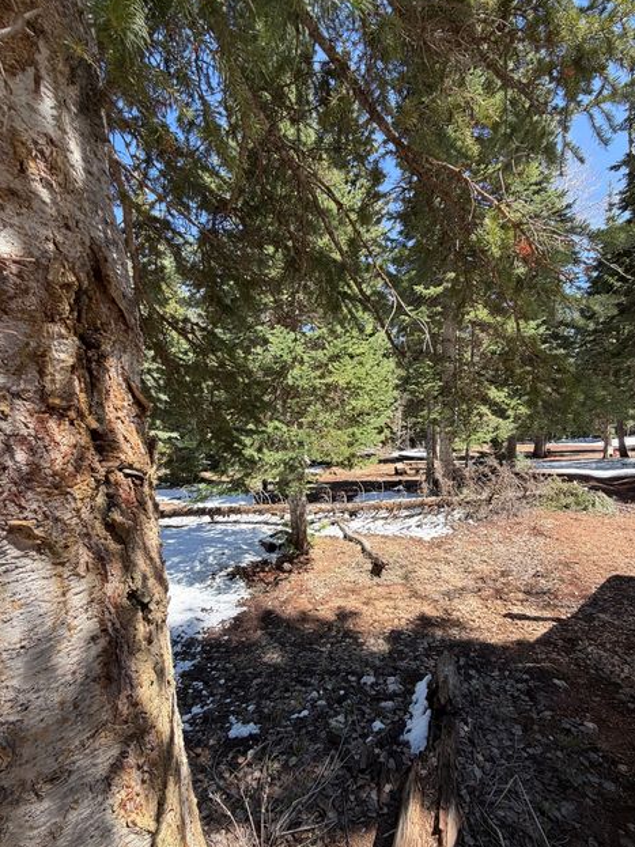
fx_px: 367
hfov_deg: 81.7
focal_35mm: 15
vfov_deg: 98.1
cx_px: 332
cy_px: 438
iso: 64
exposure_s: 1/502
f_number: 2.2
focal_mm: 2.22
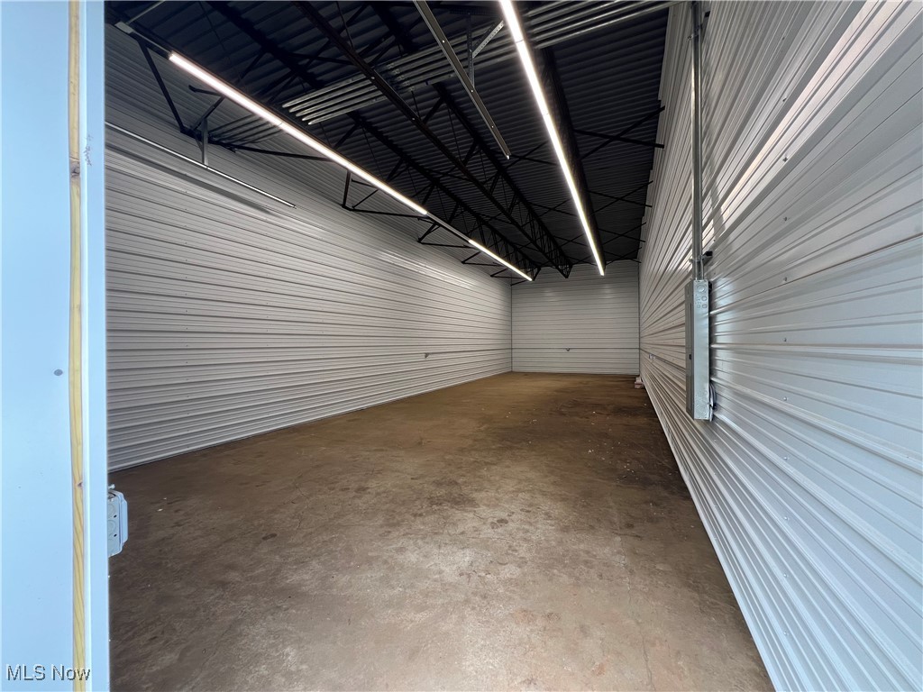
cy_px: 346
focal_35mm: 13
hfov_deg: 106.2
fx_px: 347
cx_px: 462
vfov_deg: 89.9
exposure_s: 1/99
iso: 64
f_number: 1.8
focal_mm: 1.57
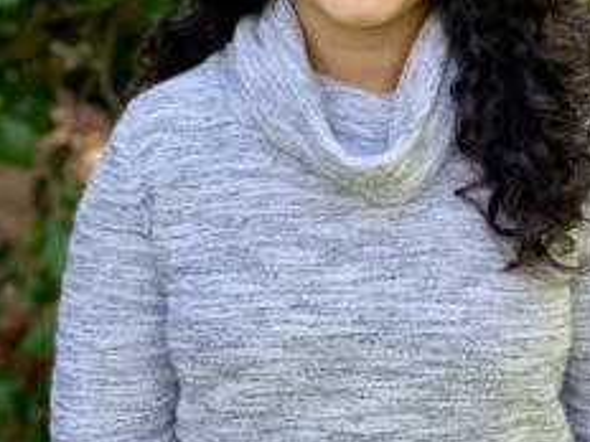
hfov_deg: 39.9
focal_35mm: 47
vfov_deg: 29.3
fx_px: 801
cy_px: 23
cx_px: 395
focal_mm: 4.25
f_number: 1.8
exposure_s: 1/122
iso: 40
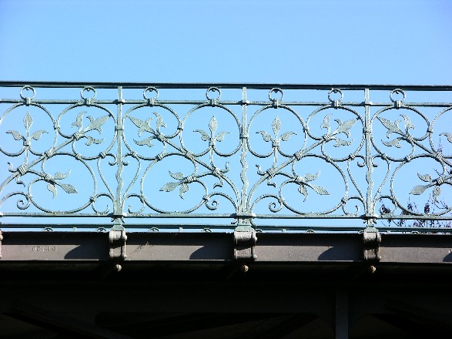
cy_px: 170
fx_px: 2480
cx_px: 226
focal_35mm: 190
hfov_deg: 10.4
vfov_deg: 7.8
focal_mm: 48.5
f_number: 5.7
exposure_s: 1/110
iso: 50
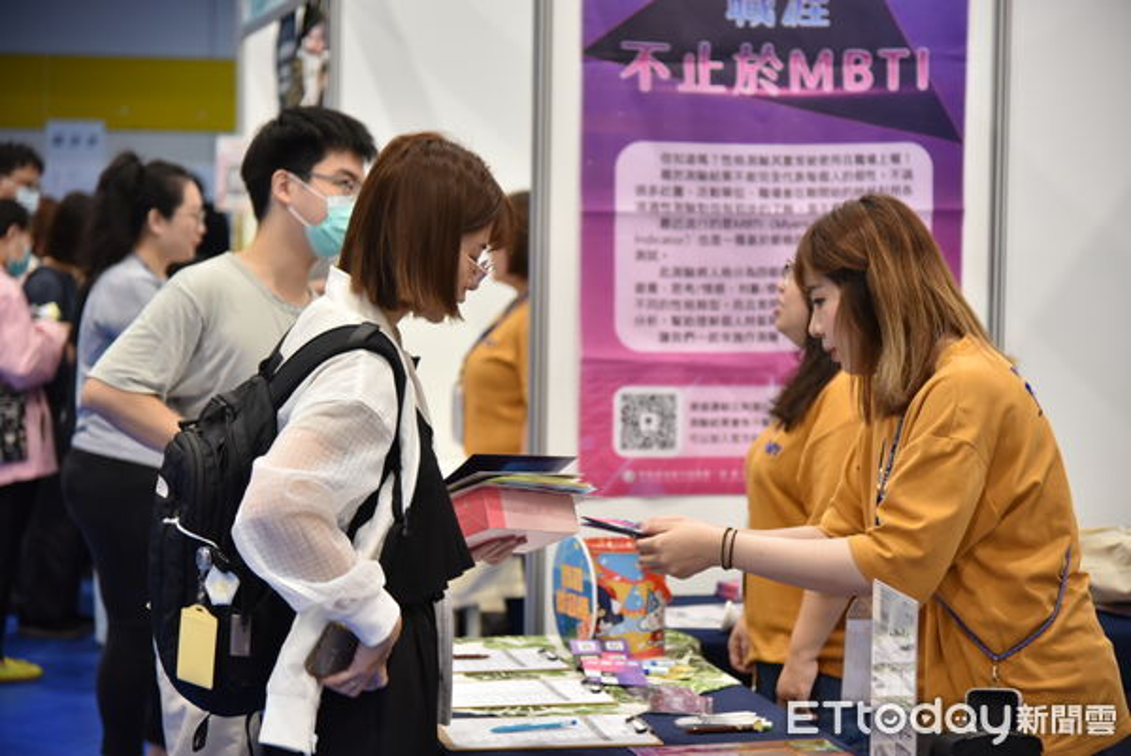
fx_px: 2672
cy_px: 378
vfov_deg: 16.1
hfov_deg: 23.9
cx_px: 566
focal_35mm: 85
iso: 1100
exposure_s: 1/100
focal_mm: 85
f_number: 4
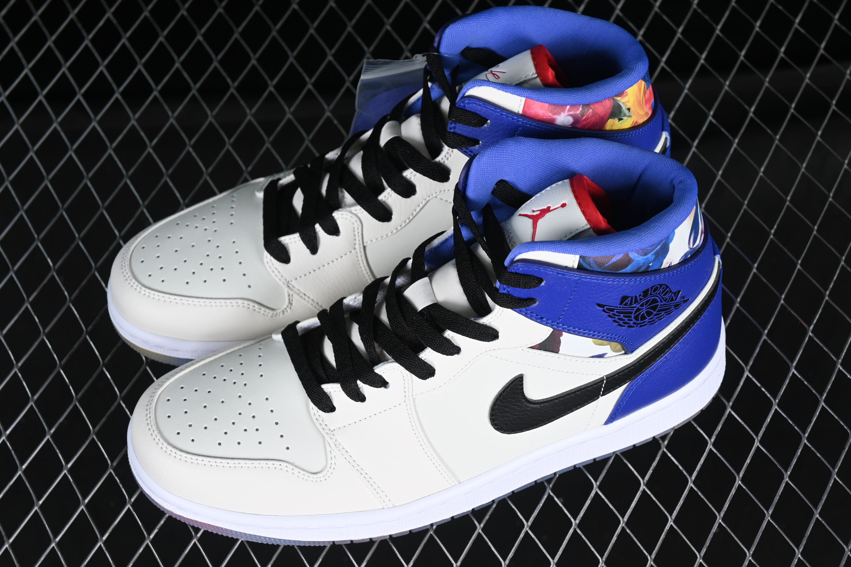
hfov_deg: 27.0
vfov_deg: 18.2
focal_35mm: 75
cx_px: 426
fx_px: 1773
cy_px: 284
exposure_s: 1/60
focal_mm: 50
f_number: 7.1
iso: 160
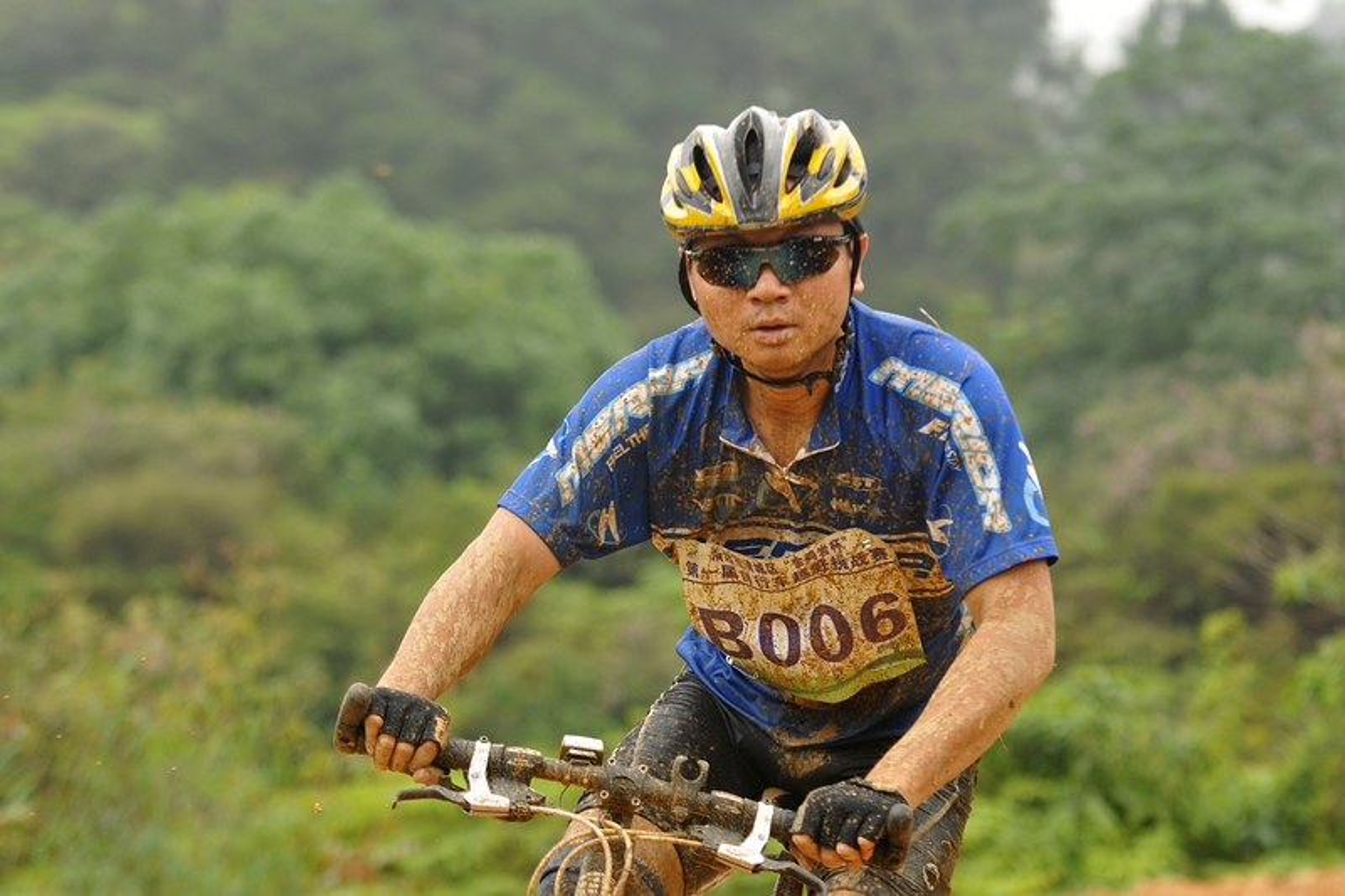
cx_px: 672
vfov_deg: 8.2
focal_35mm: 168
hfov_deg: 12.2
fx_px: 6275
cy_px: 448
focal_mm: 112
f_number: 4
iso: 320
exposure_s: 1/500
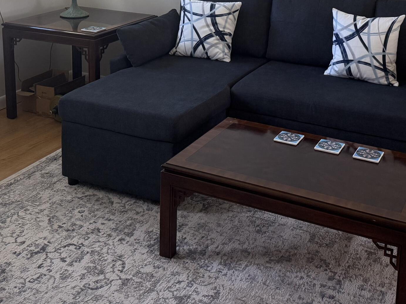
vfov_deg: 26.8
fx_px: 610
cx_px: 243
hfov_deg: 36.7
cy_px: 13
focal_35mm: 52
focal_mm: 6.76
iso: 250
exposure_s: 1/120
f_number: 1.78
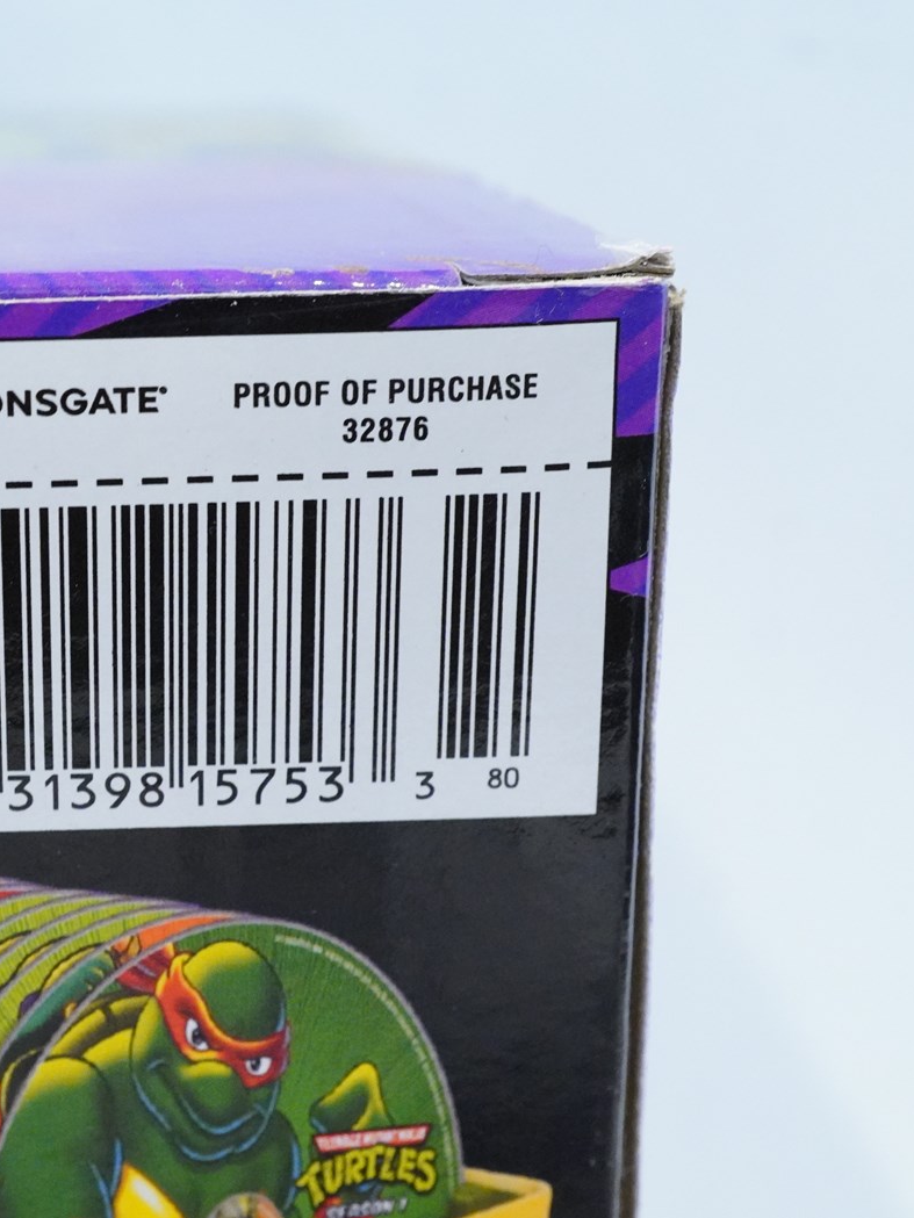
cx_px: 53
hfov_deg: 21.6
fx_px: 2323
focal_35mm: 66
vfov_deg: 29.4
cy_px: 601
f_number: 8
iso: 6400
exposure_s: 1/25
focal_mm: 30
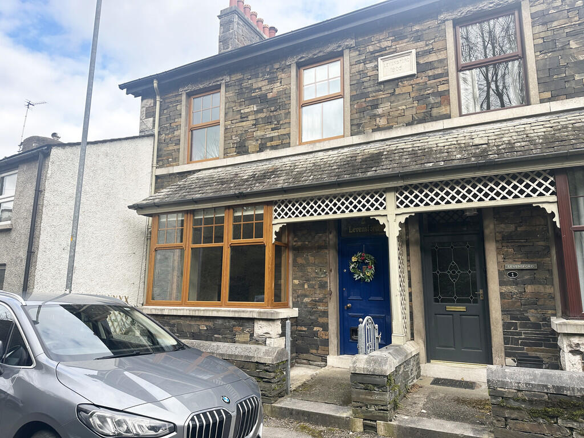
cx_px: 292
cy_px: 219
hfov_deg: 71.6
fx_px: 405
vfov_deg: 56.8
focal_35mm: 24
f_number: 1.78
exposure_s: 1/887
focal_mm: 6.86
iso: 80
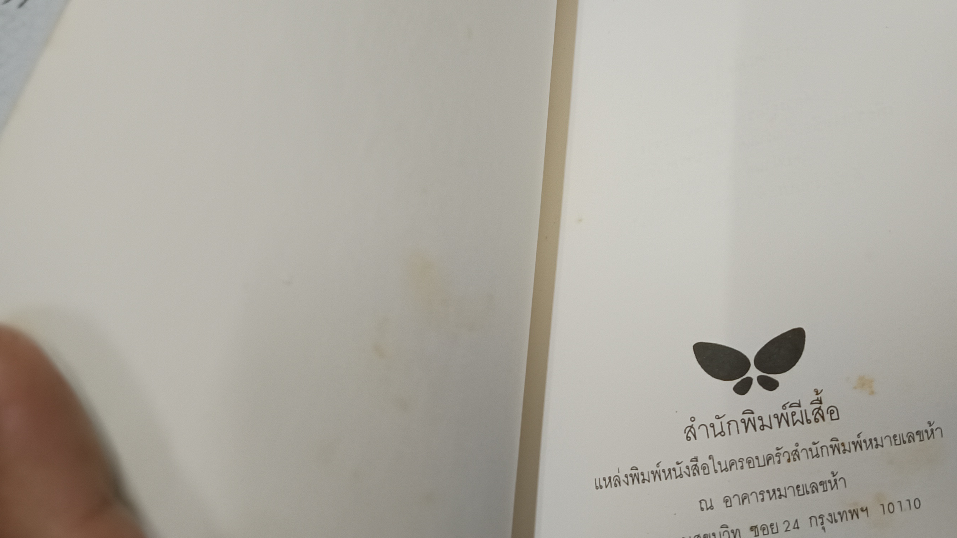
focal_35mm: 39
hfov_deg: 50.1
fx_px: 990
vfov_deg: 30.2
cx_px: 683
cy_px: 179
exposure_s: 1/50
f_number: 1.7
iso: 1104
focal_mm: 5.31
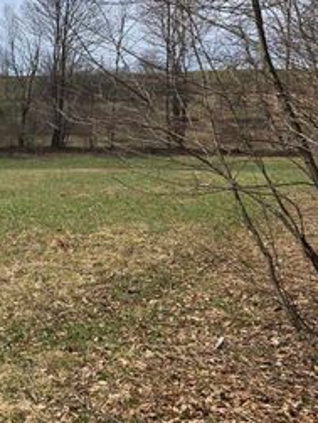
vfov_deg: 31.6
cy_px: 201
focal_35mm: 61
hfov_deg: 21.9
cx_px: -82
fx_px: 745
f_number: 1.8
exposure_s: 1/2404
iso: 25
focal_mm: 5.4
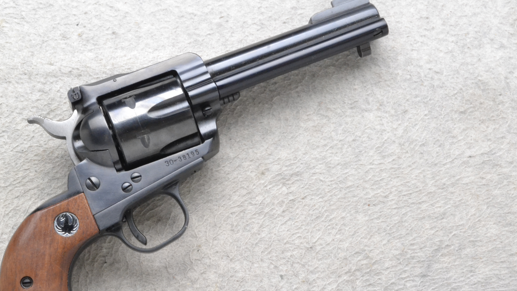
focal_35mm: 76
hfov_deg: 27.8
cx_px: 209
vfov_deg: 15.9
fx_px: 1042
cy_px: 184
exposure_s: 1/60
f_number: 20
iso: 3200
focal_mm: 40
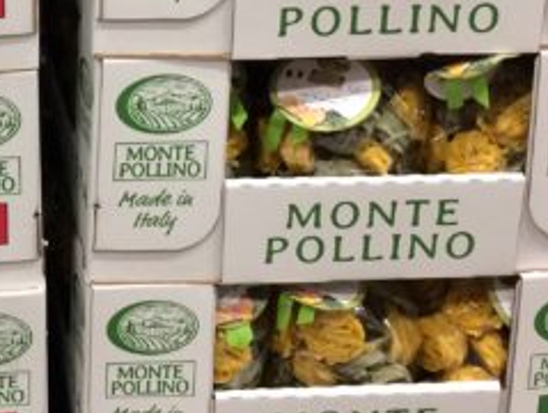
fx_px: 1474
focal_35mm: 93
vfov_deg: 15.3
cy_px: -96
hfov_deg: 20.3
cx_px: -16
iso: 80
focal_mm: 4.15
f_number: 2.2
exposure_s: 1/33
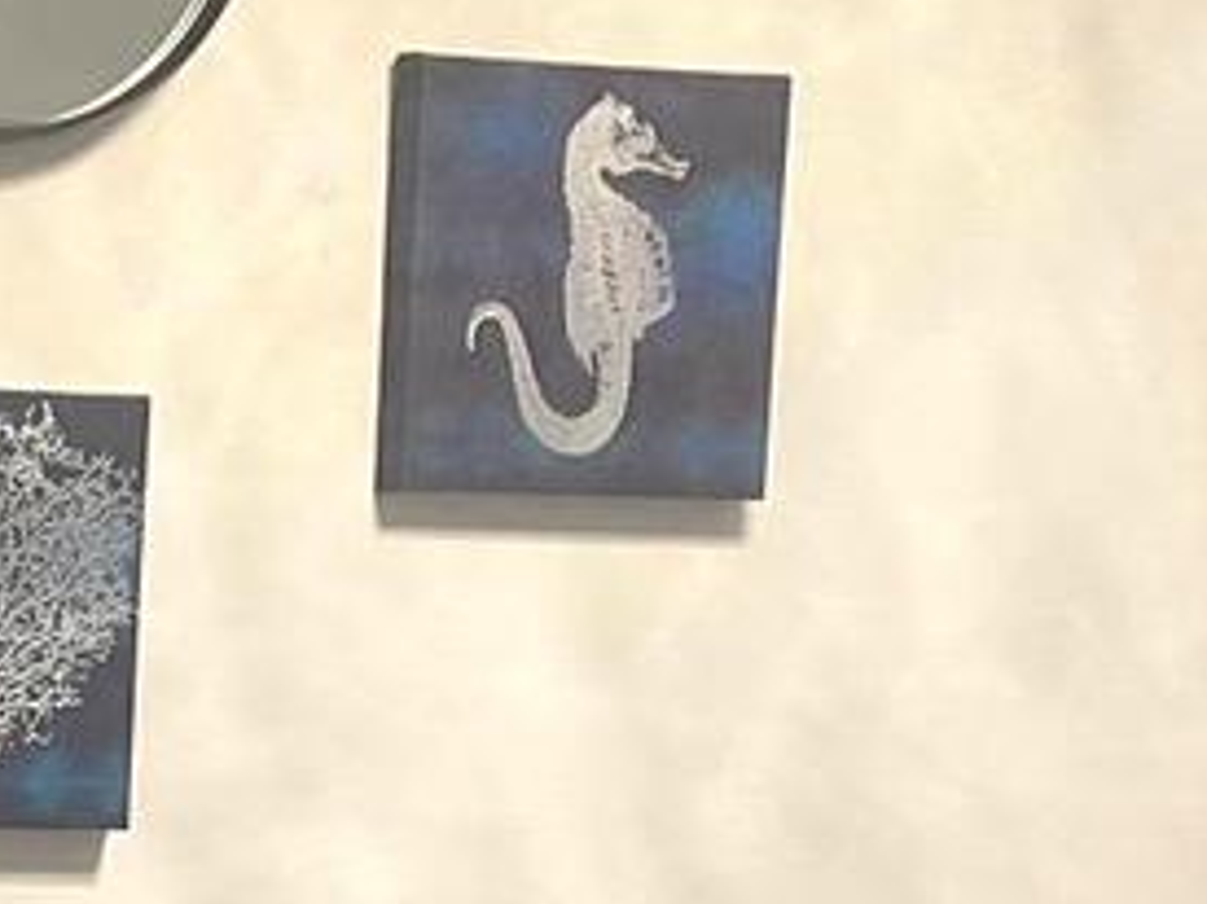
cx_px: 48
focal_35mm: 152
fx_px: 5298
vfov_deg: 9.6
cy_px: 1207
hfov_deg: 12.9
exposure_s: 1/60
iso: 125
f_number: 1.8
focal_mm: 3
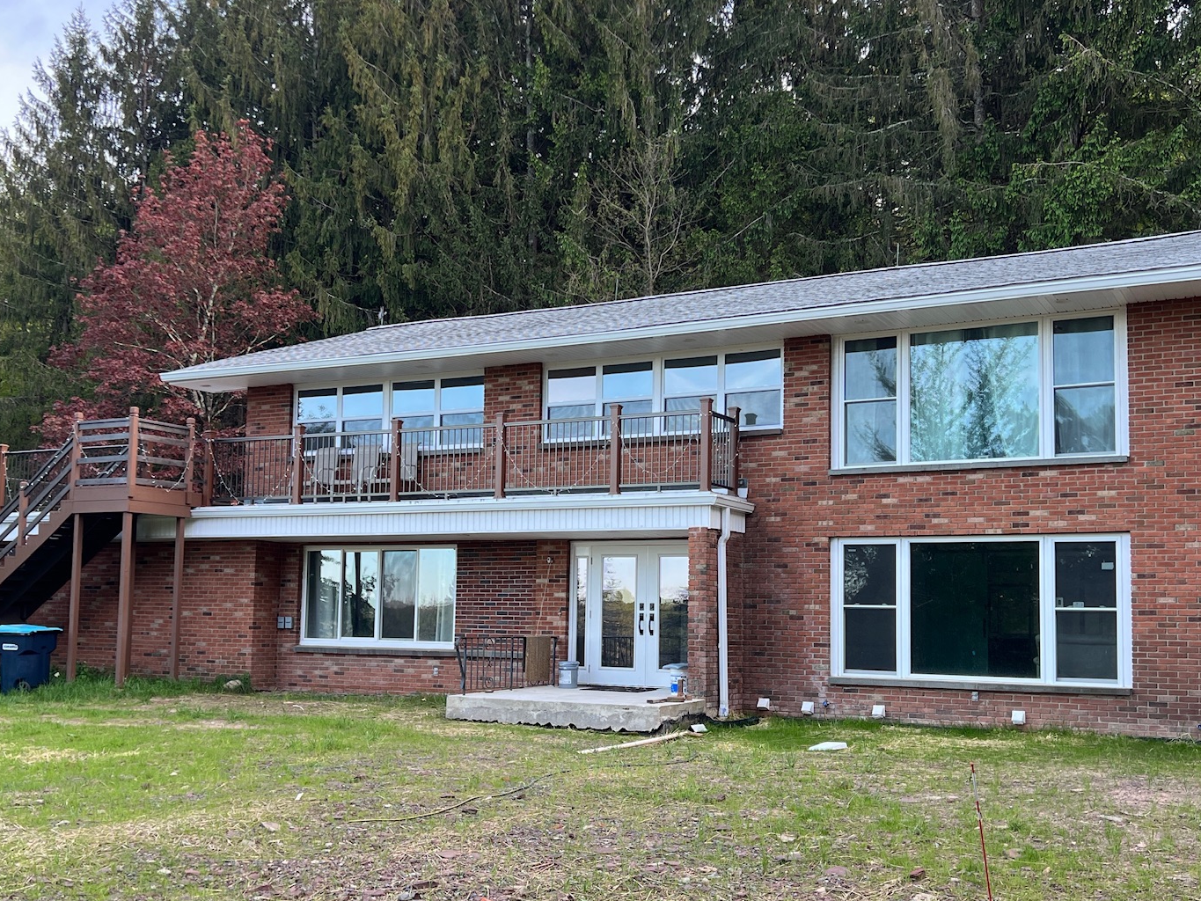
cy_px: 519
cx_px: 601
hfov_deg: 47.9
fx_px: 1353
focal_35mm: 39
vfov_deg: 36.7
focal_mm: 5.7
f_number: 1.5
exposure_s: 1/181
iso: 50
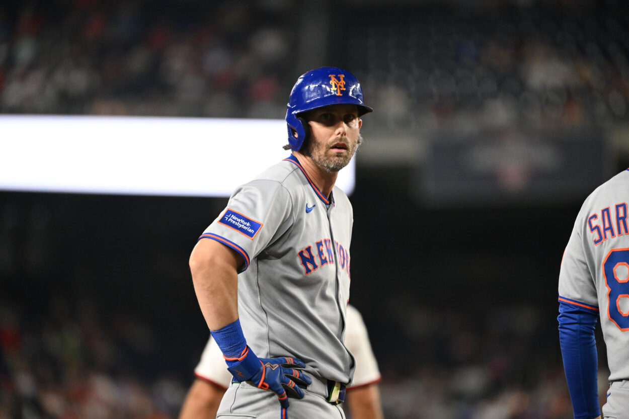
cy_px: 210
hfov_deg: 6.4
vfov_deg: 4.3
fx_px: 5590
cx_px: 314
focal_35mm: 320
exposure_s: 1/2000
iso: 5000
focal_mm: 320
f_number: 4
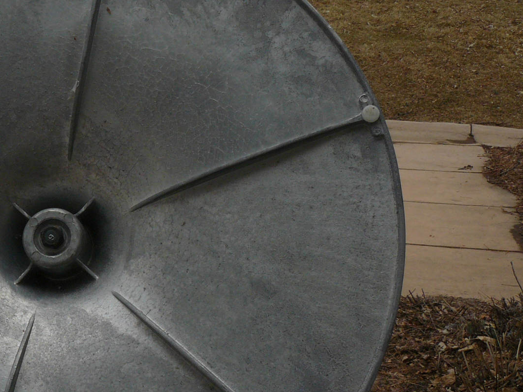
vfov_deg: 21.3
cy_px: 229
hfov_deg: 27.3
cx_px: 60
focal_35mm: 69
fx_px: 1042
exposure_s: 1/250
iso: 100
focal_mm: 6
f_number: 5.6
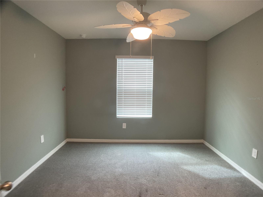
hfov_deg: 61.7
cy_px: 98
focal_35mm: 29
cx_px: 132
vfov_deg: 48.2
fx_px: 220
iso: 160
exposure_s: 1/60
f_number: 1.8
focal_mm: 3
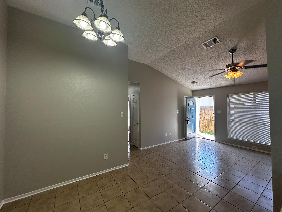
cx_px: 141
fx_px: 114
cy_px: 106
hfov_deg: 102.1
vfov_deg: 85.7
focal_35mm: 14
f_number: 2.2
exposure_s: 1/120
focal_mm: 2.22
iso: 100
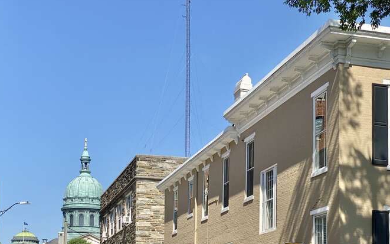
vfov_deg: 20.2
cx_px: 202
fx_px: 680
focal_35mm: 64
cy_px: 167
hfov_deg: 32.0
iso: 20
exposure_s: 1/1410
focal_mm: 6
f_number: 2
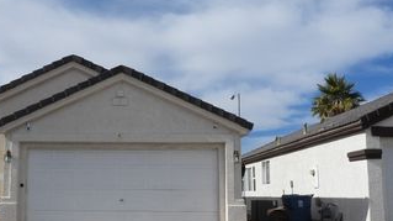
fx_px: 427
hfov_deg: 48.2
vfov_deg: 28.8
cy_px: 144
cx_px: 116
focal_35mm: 41
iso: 100
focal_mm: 4.3
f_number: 4
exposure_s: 1/2000
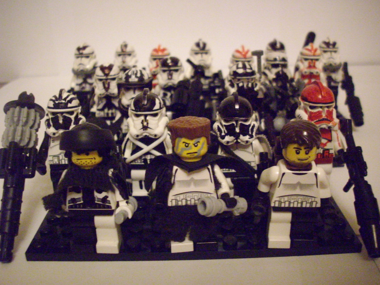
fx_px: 406
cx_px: 190
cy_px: 142
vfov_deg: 38.7
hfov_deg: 50.1
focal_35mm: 37
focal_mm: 6.2
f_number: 2.8
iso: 1000
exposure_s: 1/20
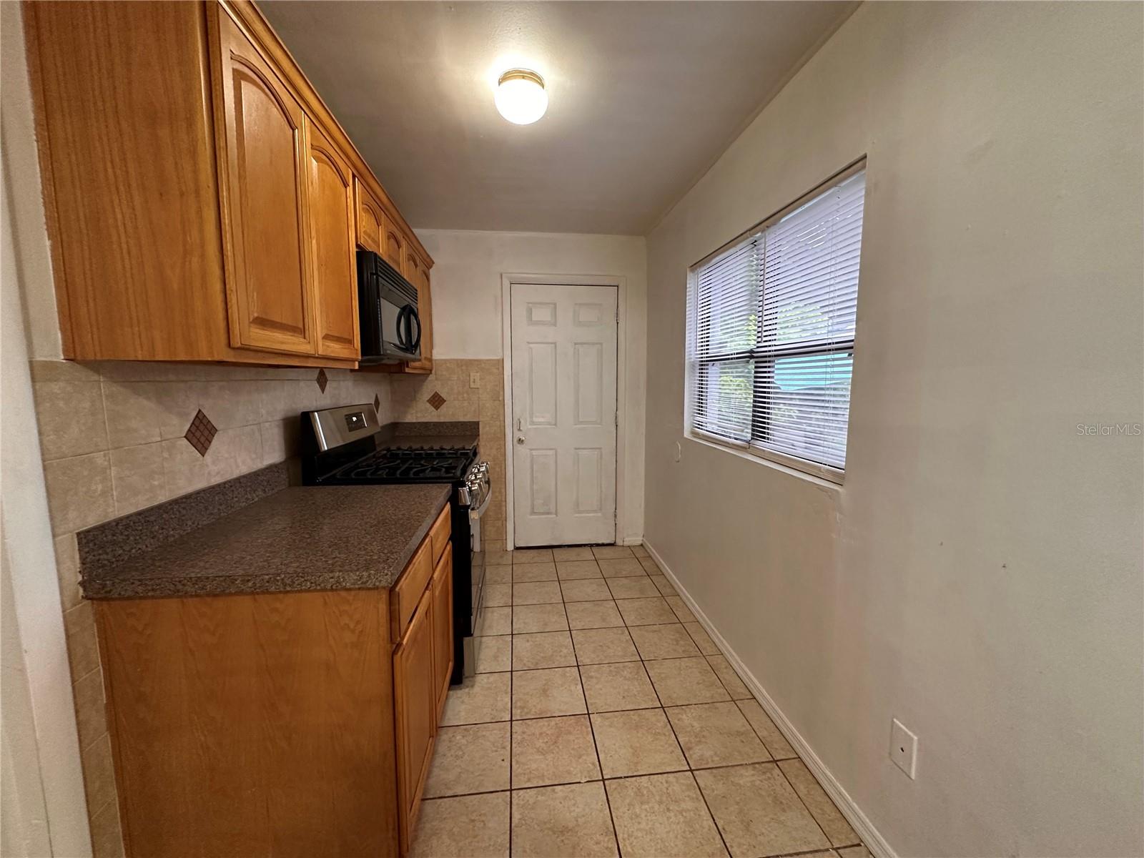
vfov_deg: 85.7
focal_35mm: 14
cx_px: 572
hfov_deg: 102.1
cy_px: 429
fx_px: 463
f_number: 2.2
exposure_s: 1/60
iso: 250
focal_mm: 2.22
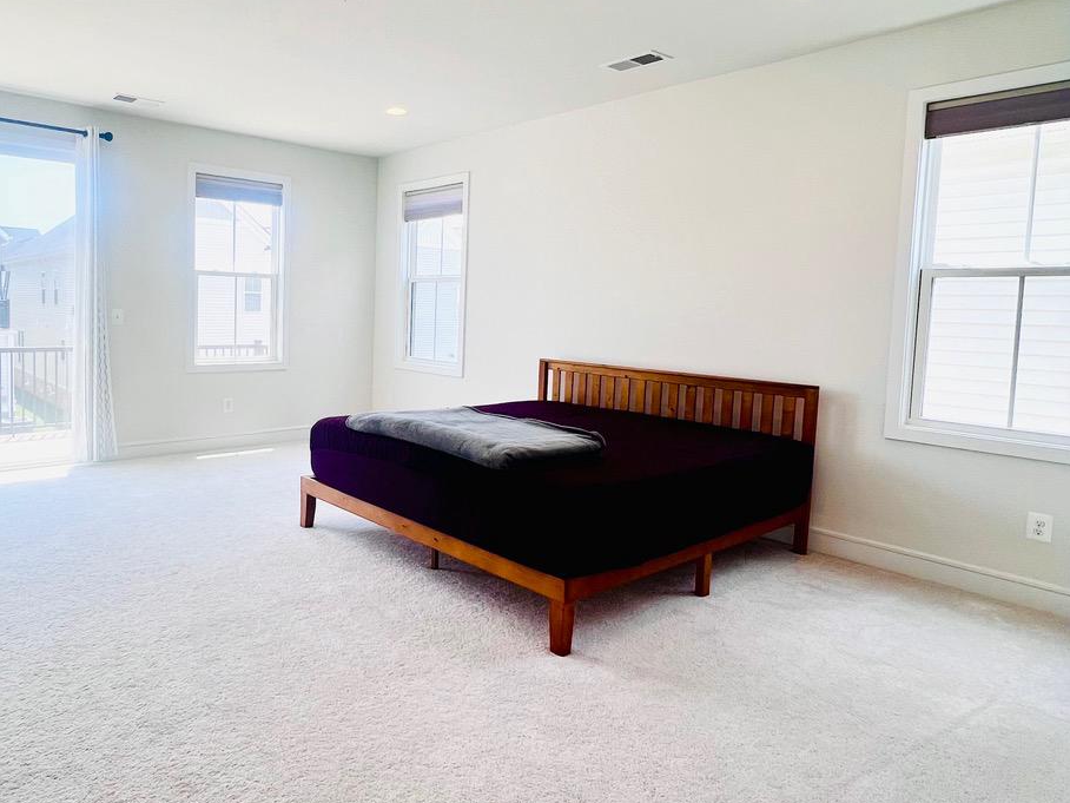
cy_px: 366
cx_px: 395
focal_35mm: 22
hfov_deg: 74.9
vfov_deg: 61.0
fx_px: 680
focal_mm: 1.57
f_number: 1.8
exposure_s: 1/120
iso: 40
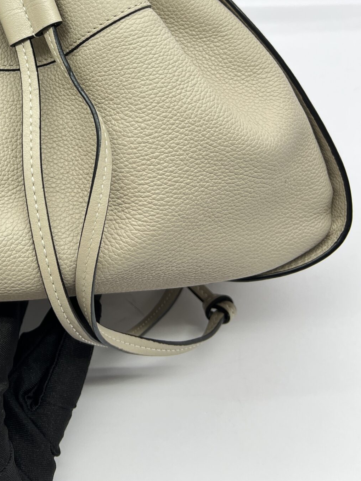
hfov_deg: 28.4
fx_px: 681
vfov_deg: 36.1
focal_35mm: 49
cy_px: 32
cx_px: 30
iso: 40
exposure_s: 1/100
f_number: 1.5
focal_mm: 5.7
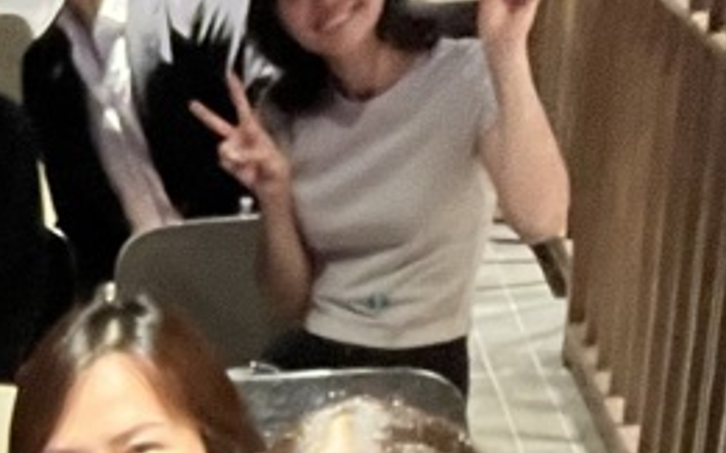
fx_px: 2216
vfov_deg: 10.4
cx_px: -348
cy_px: 995
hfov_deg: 16.9
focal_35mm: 112
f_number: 2.2
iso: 320
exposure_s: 1/44
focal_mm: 2.71
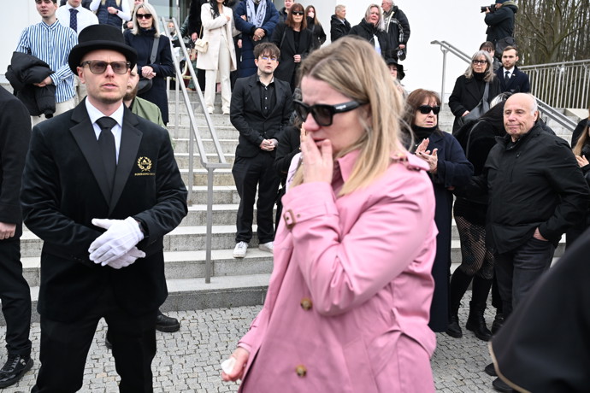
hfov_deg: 57.2
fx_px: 541
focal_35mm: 33
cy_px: 196
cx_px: 295
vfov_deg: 40.0
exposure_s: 1/1600
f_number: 4.5
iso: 1250
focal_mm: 33
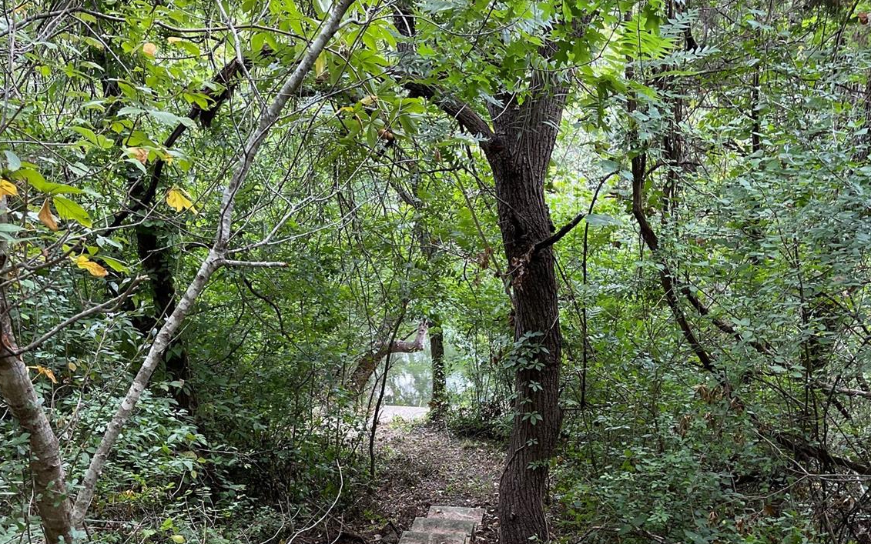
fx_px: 855
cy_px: 490
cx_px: 439
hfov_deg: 54.0
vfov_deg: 33.5
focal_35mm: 36
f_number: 1.6
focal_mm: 5.1
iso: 125
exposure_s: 1/111
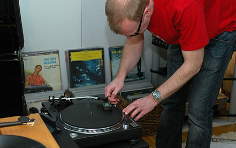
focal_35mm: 55
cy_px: 69
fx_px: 351
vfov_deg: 23.8
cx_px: 117
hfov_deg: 37.2
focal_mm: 35
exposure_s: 1/30
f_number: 4
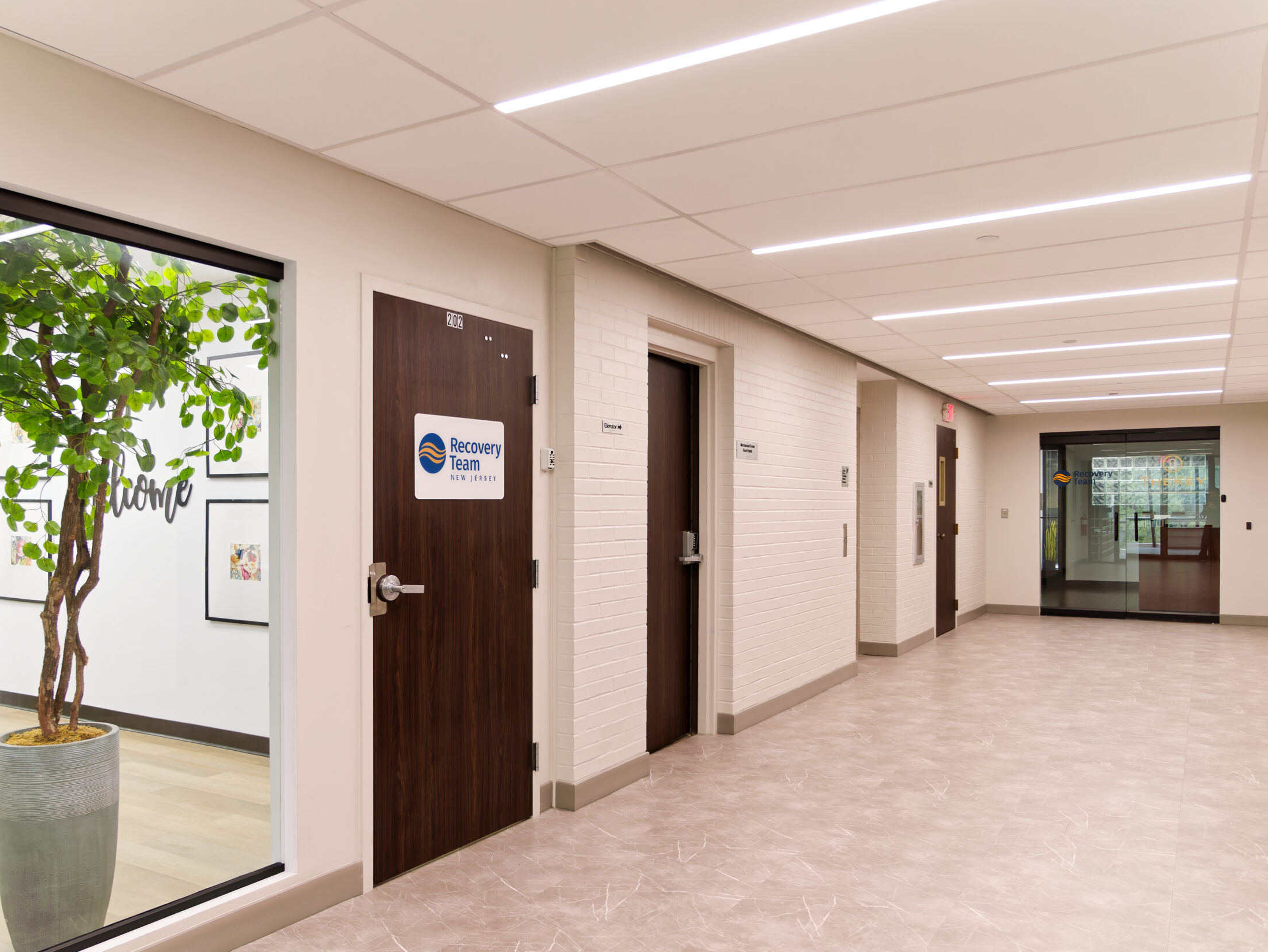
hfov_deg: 63.4
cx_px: 599
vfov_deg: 49.7
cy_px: 525
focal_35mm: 28
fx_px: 1026
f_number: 2.8
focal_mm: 12
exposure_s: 1/25
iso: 100
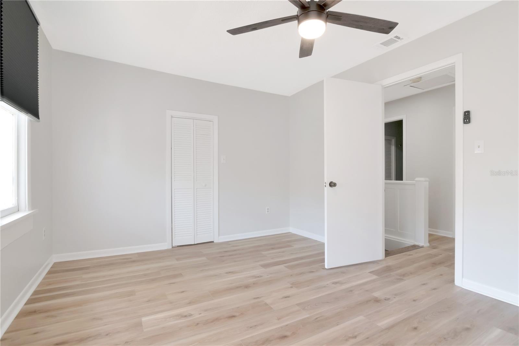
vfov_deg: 72.0
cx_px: 260
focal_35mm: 16
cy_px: 173
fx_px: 238
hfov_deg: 95.0
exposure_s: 1/25
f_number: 9
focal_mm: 11
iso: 640
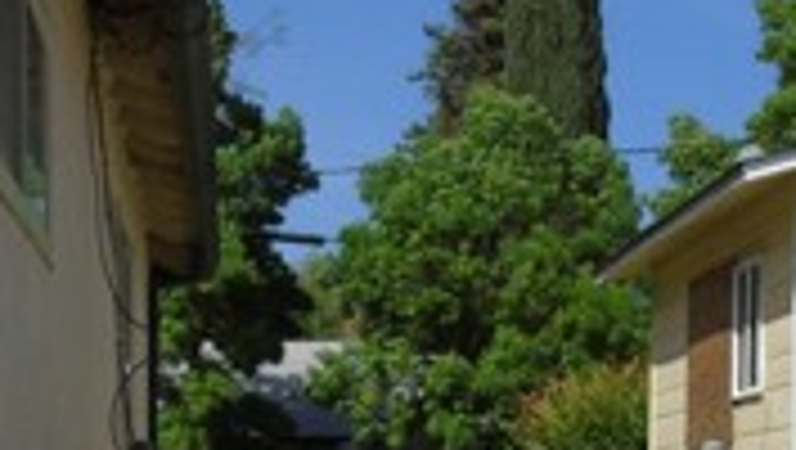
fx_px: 2409
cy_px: 752
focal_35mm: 114
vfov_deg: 10.2
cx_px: 423
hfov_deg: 18.8
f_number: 3.6
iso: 80
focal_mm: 5.2
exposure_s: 1/1250
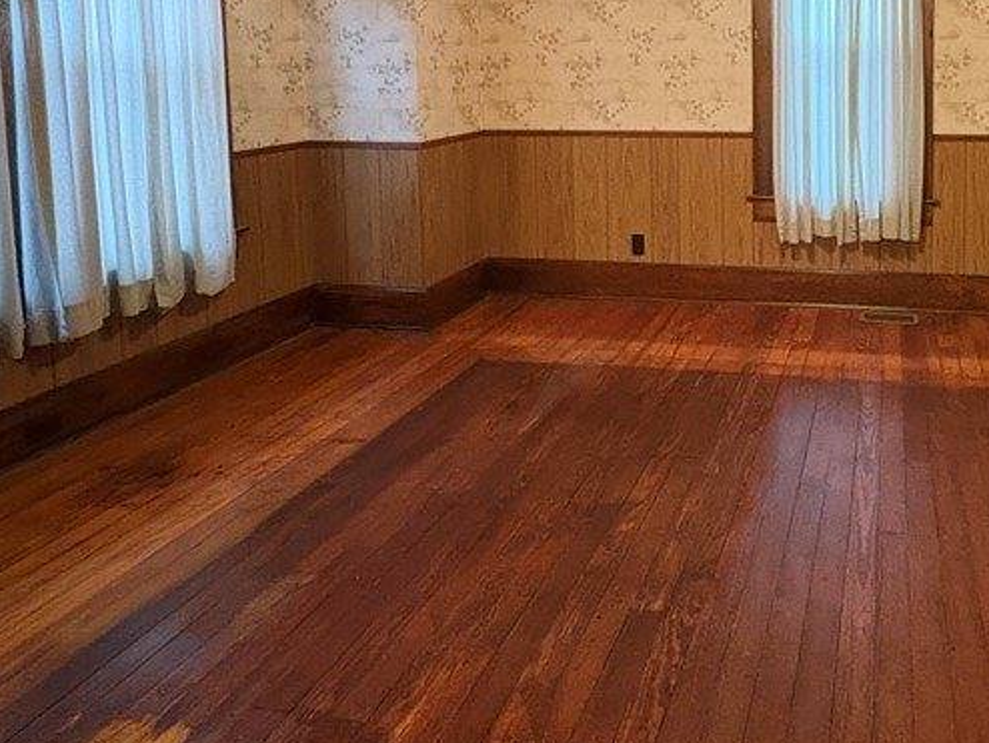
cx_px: 765
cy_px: 112
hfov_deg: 57.8
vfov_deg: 45.0
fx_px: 829
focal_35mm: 29
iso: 640
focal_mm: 2.22
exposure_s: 1/40
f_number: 2.2
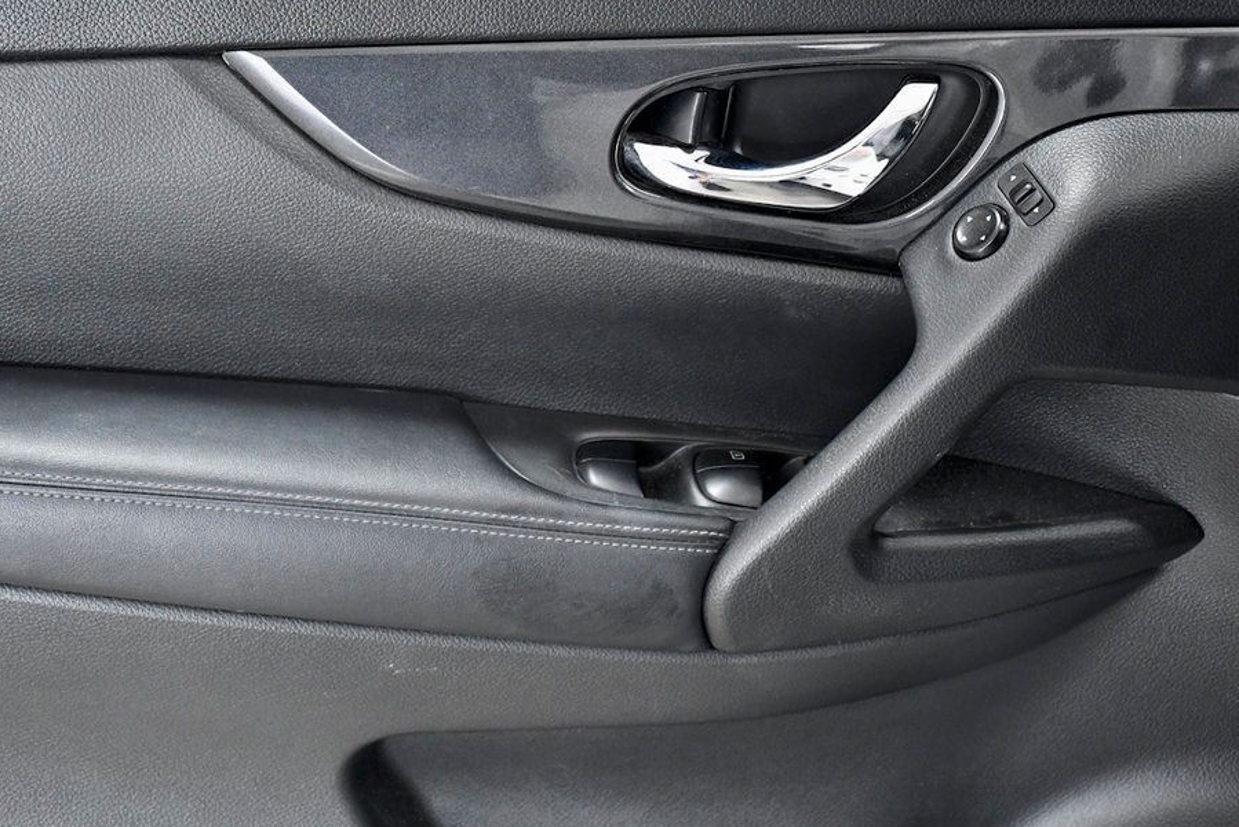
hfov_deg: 24.7
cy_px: 456
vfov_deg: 16.7
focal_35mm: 82
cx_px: 555
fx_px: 2823
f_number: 6.3
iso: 2500
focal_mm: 48
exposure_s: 1/125
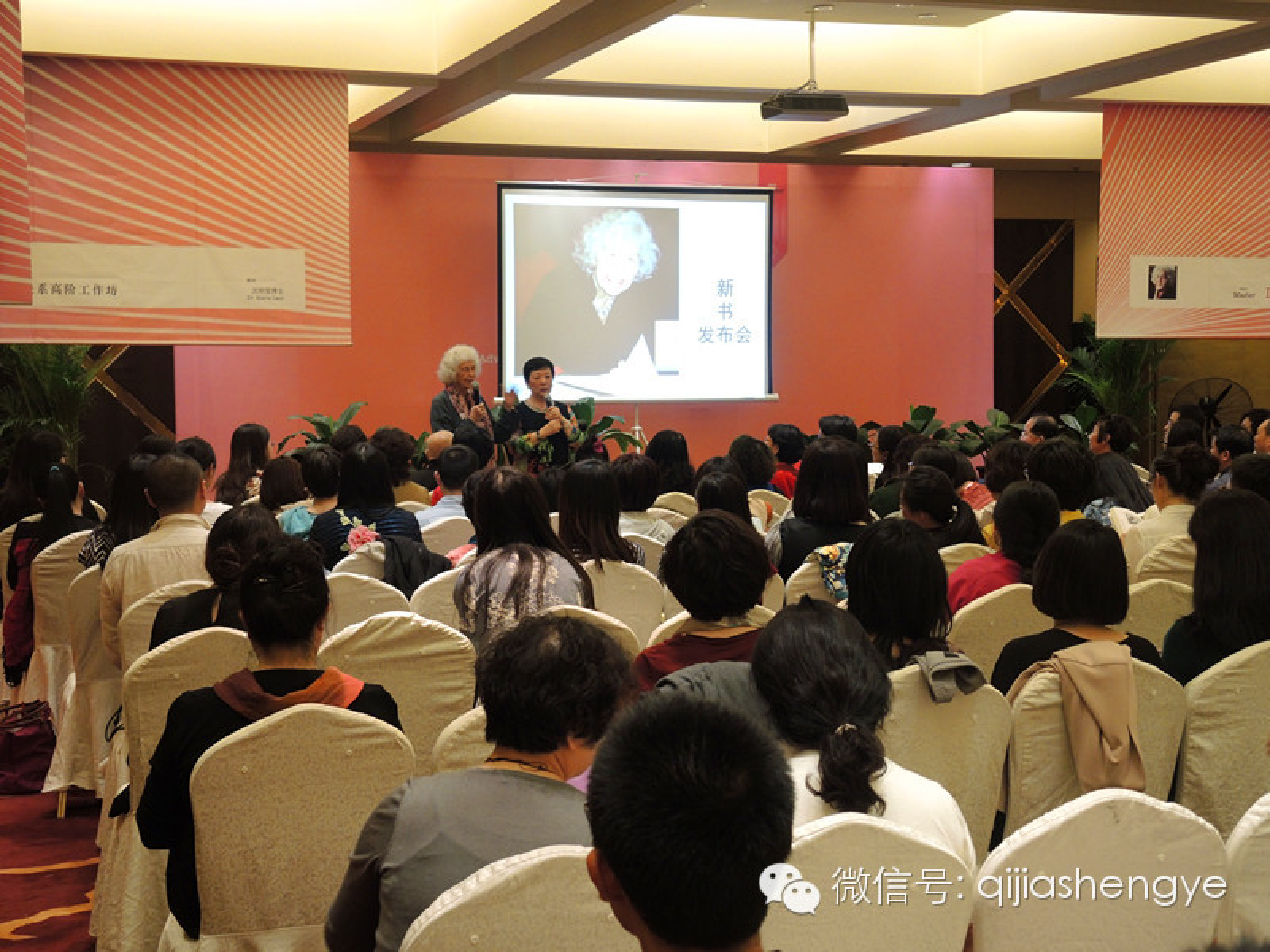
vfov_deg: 29.1
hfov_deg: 38.2
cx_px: 635
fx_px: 1834
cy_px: 476
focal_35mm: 50
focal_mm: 11
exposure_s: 1/25
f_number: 2.8
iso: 400
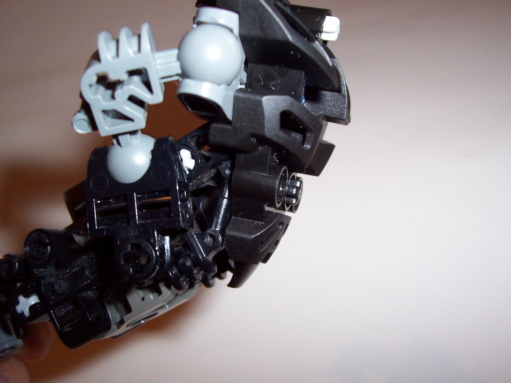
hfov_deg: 50.1
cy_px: 192
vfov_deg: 38.7
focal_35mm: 37
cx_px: 256
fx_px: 546
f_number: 2.8
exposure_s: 1/60
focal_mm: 5.6
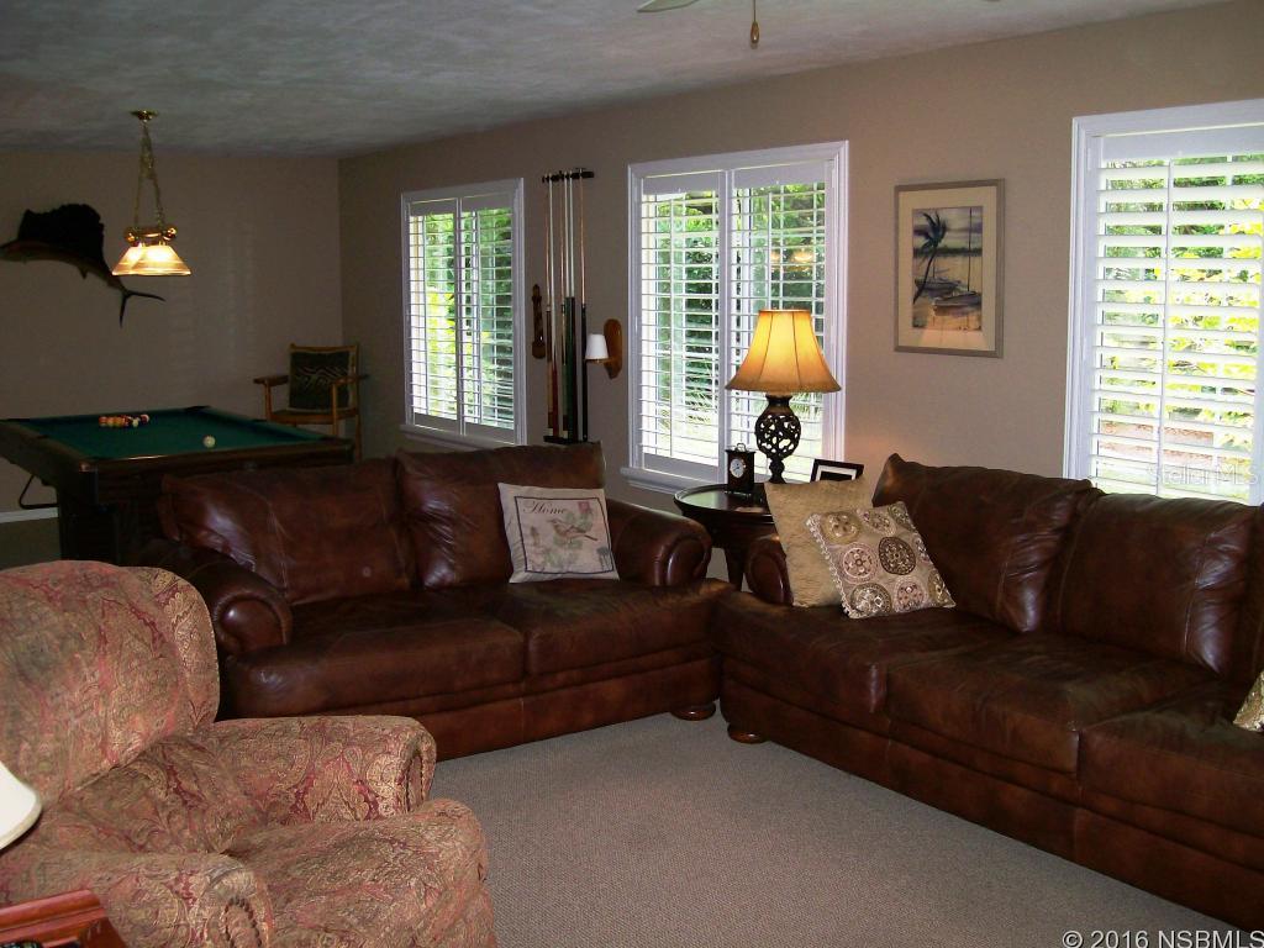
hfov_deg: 51.4
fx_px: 1315
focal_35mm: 36
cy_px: 474
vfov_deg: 39.7
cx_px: 632
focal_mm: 6
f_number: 2.7
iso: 80
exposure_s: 1/64
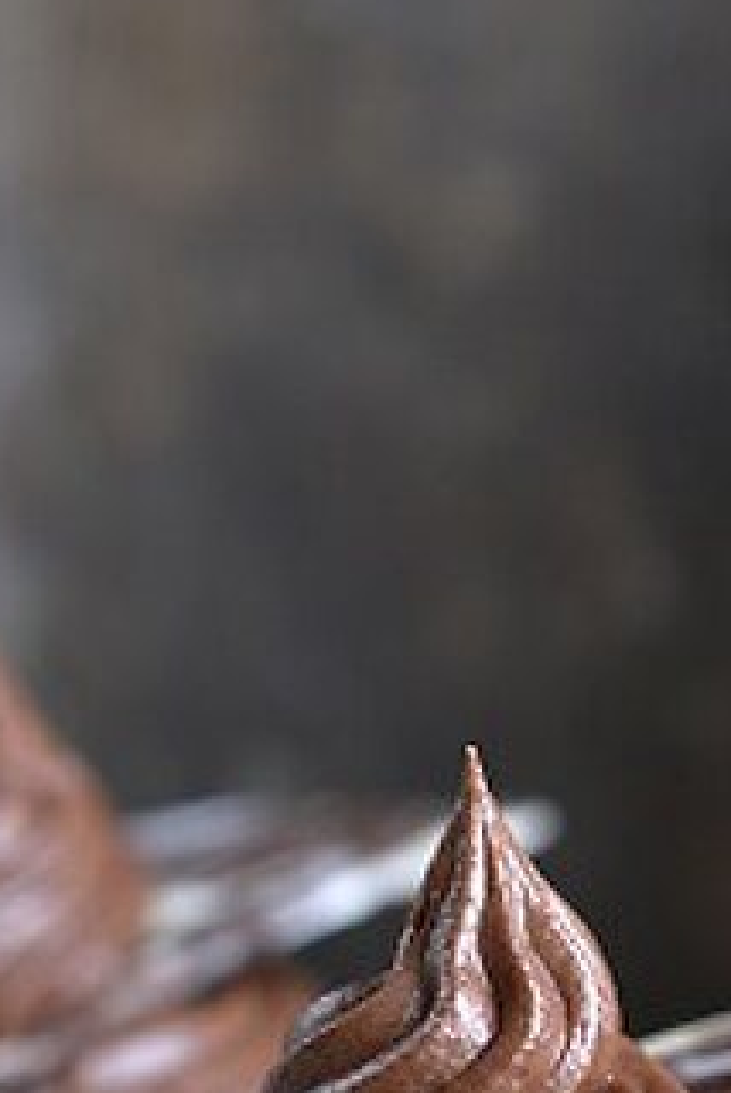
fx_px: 6260
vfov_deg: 9.9
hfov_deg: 6.7
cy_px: 950
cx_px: 511
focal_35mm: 206
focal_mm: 60
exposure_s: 1/40
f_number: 4.5
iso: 640
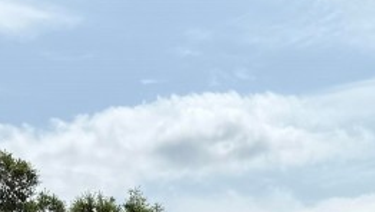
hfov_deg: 20.9
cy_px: 494
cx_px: 249
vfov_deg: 10.4
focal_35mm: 102
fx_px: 1015
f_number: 1.78
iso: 80
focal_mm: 6.76
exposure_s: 1/9091
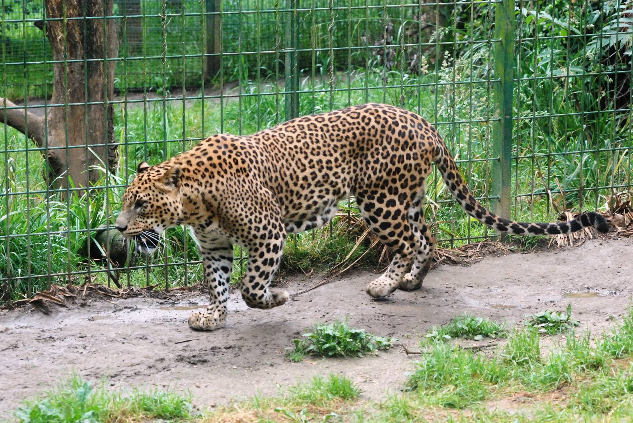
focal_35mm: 150
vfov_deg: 9.2
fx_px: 2641
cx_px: 316
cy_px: 212
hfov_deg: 13.7
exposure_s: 1/640
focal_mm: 100
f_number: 6.3
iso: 1600
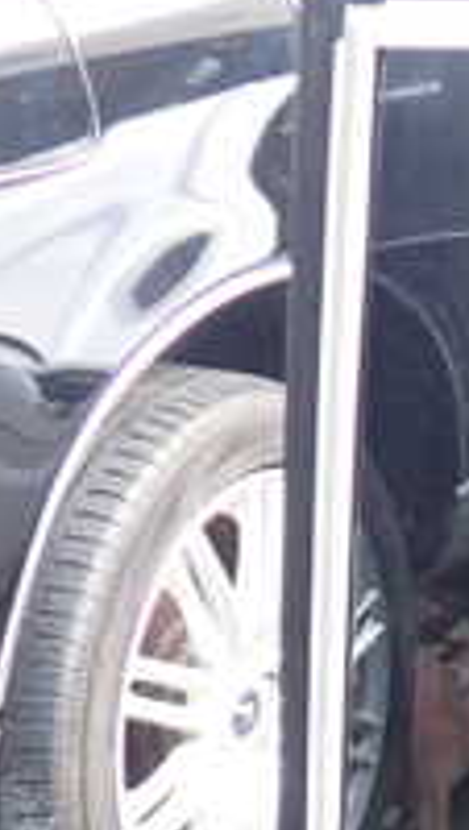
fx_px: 2159
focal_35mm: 98
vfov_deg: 21.1
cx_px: 967
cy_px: 805
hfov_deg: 11.1
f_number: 2.3
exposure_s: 1/60
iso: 125
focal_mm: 5.4
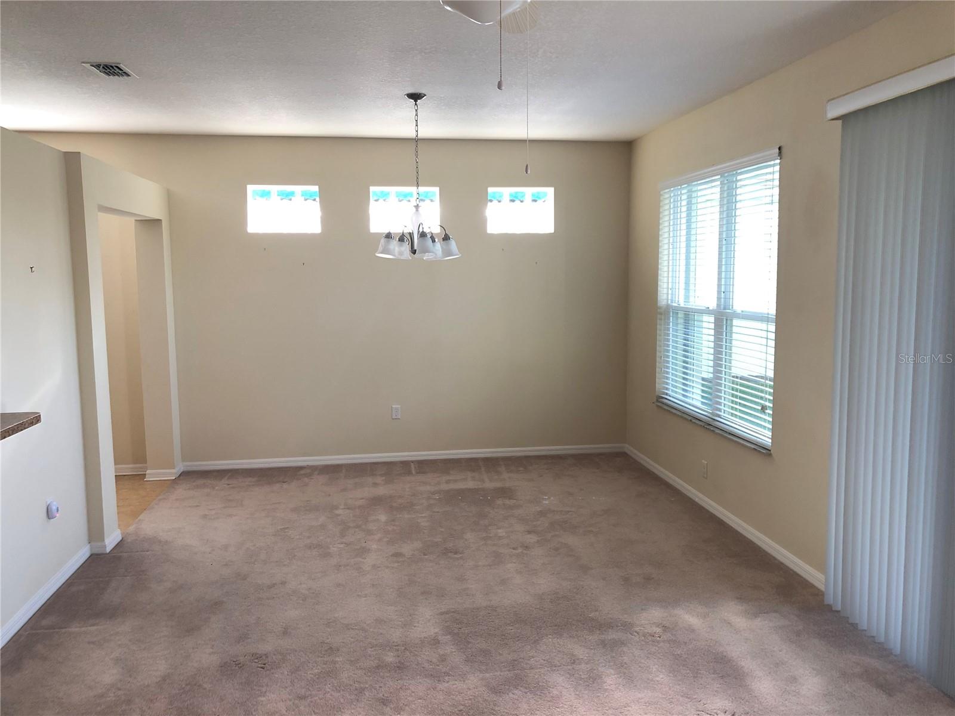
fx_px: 772
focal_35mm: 28
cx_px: 478
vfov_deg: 49.7
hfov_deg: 63.4
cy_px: 358
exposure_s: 1/30
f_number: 1.8
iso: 25
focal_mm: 4
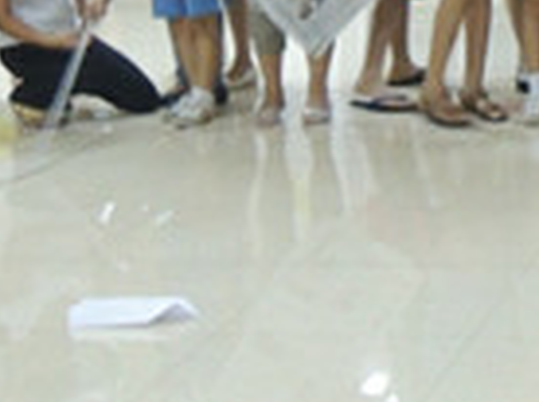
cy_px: -25
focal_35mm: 127
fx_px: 1974
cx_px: 812
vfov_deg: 11.5
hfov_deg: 14.5
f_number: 3.2
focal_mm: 6.3
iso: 800
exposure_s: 1/10
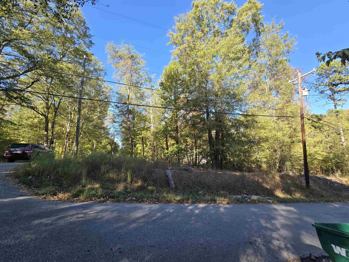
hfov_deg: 106.2
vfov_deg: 89.9
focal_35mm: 13
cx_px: 174
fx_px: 131
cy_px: 131
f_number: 2.2
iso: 50
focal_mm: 2.2
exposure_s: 1/428
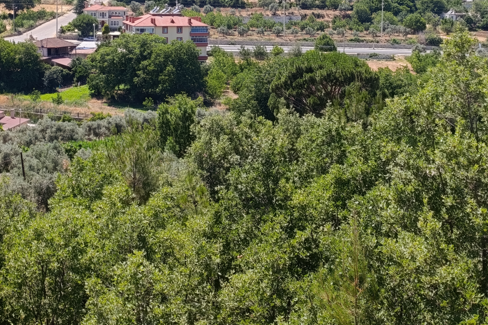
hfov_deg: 30.0
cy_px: 74
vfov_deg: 20.1
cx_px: 302
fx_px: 908
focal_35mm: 67
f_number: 1.65
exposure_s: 1/623
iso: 52
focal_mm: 6.11
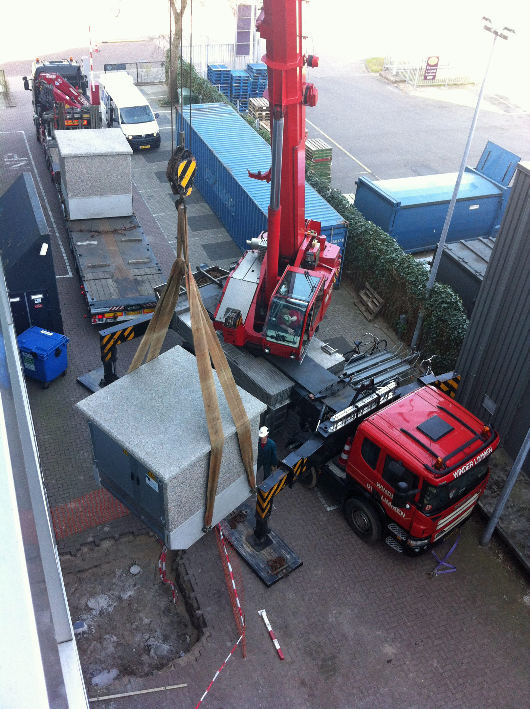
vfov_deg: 52.7
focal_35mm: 35
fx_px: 716
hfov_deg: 40.6
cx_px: 265
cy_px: 354
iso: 100
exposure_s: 1/100
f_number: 2.8
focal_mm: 3.85
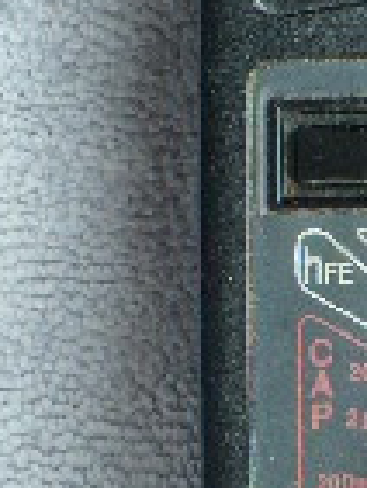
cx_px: 642
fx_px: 1849
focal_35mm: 131
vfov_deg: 15.0
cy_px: 381
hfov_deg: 10.7
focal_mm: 6.1
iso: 100
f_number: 2.8
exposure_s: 1/30
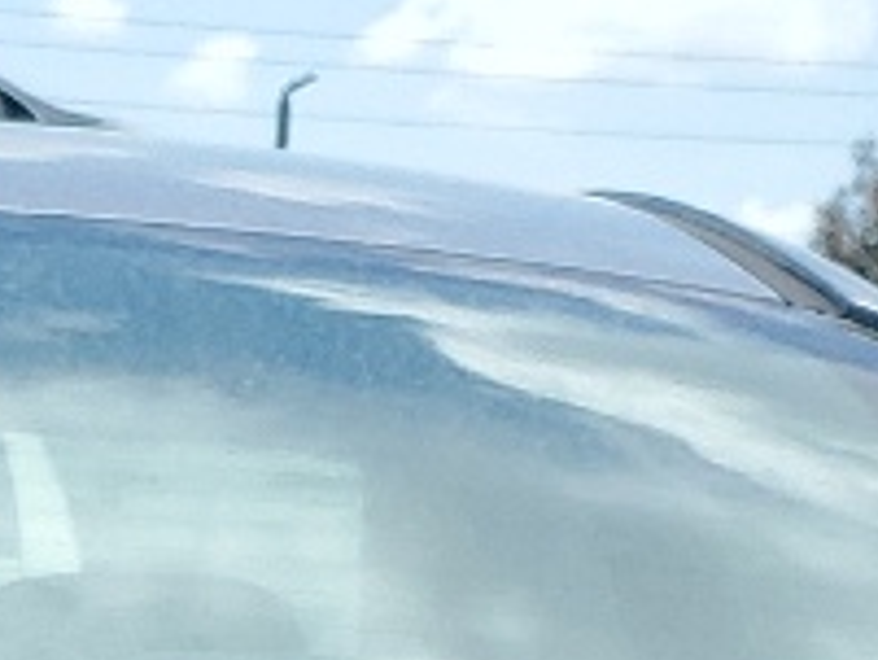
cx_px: -695
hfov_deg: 9.1
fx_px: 5253
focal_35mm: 207
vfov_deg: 6.5
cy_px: 2019
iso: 50
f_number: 1.5
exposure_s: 1/3333
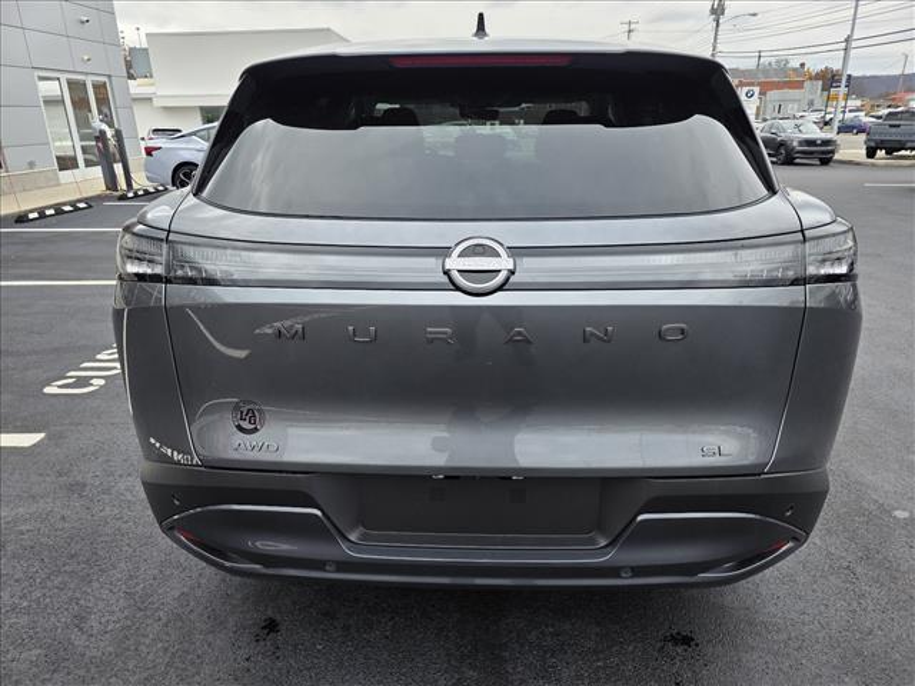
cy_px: 343
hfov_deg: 73.9
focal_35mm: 23
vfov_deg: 58.9
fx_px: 608
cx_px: 458
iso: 25
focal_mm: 6.3
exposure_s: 1/370
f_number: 1.7
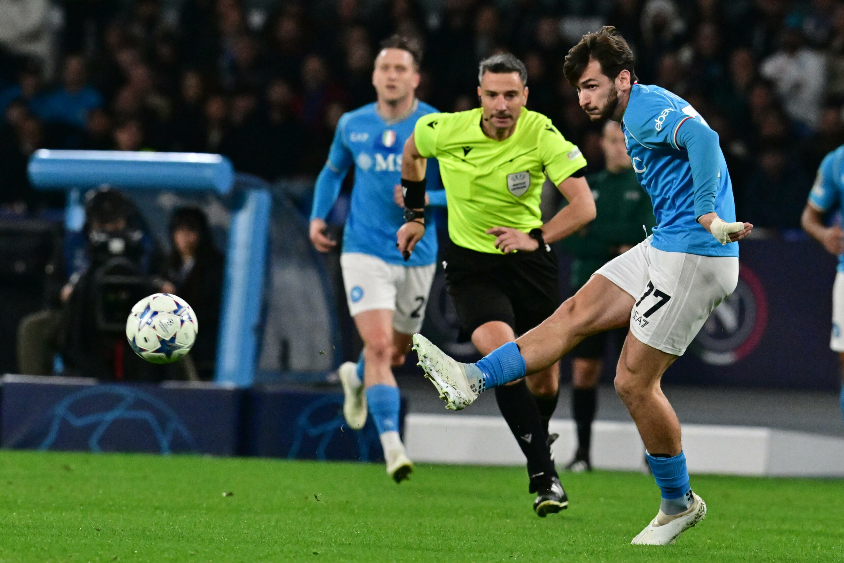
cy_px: 282
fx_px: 9378
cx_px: 422
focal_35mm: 400
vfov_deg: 3.4
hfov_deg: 5.2
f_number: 5.6
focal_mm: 400
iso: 5000
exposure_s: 1/2000
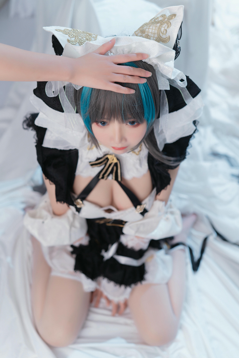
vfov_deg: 48.5
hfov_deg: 33.4
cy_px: 179
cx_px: 120
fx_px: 398
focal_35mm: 40
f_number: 2
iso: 200
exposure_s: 1/125
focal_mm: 40
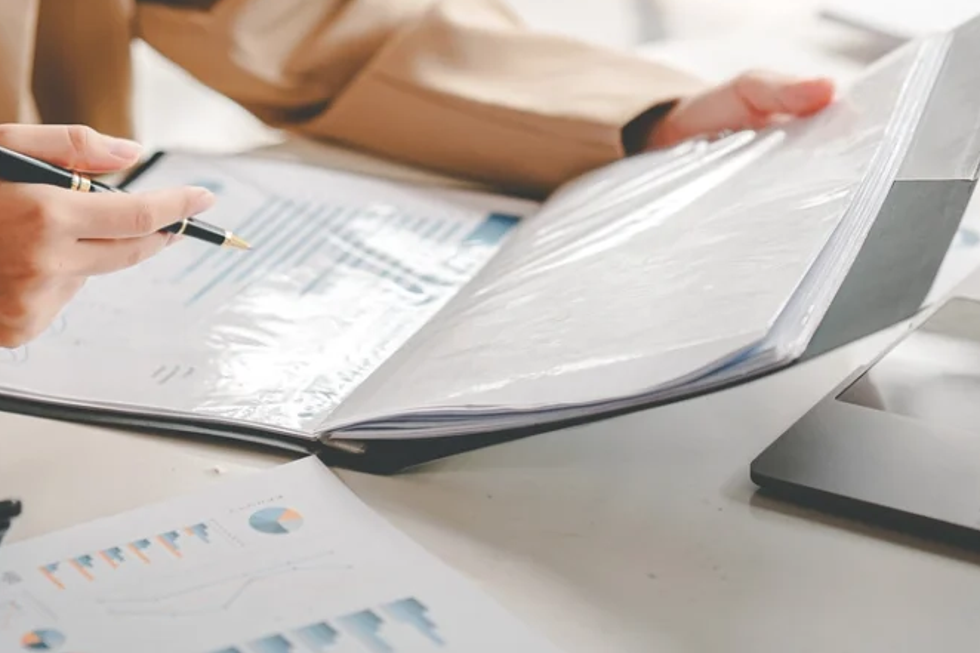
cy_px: 139
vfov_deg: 10.2
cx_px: 283
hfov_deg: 15.3
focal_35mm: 134
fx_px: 3647
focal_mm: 85
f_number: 2.5
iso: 160
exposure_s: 1/160
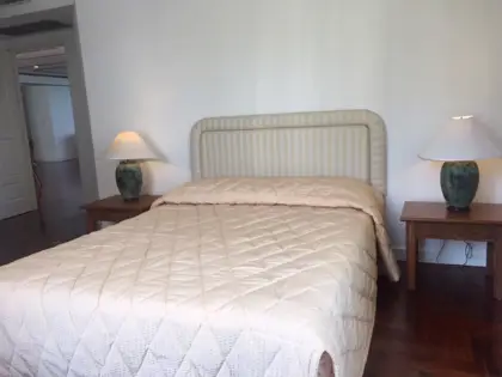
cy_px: 188
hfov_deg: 61.7
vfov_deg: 48.2
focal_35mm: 29
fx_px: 421
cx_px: 251
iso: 32
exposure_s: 1/100
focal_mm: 4.15
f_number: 2.2
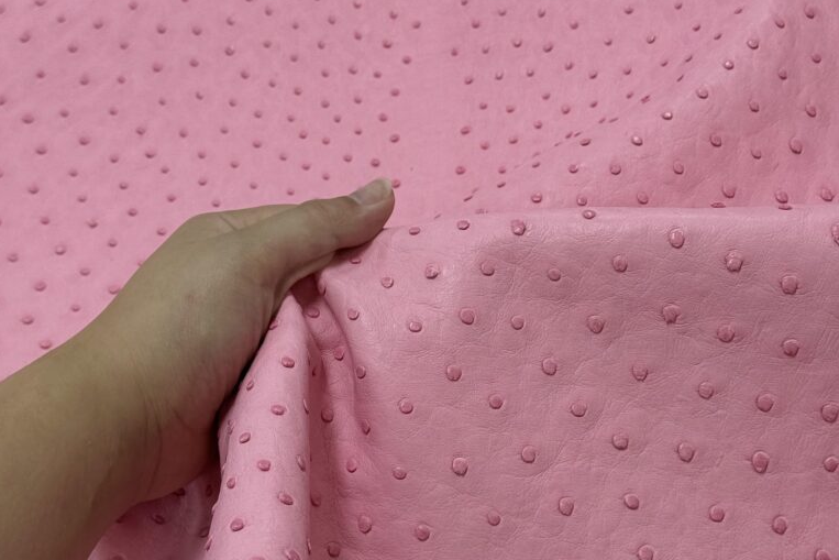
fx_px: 1562
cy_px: 384
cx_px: 418
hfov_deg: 30.1
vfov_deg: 20.2
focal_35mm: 67
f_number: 1.78
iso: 80
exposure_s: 1/290
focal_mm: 6.76
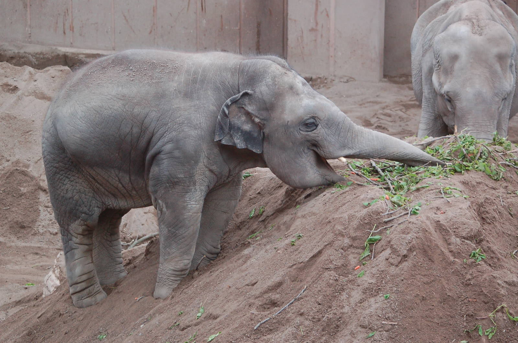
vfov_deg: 10.1
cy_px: 172
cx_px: 259
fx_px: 1939
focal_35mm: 135
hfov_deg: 15.2
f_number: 4.5
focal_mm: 90
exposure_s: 1/125
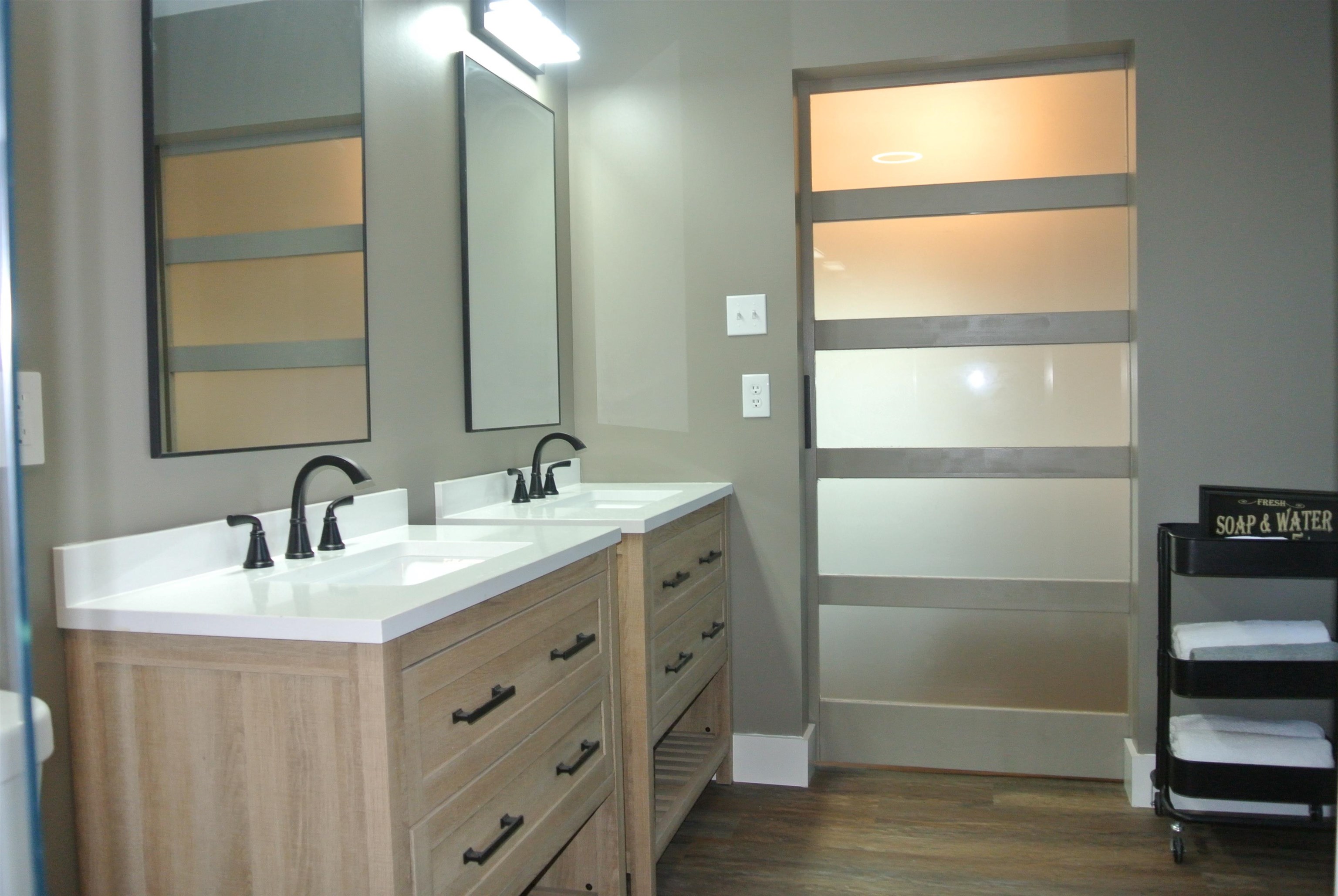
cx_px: 669
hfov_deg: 63.6
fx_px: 1079
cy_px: 448
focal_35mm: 29
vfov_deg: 45.1
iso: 500
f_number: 3.5
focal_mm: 11
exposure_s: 1/60
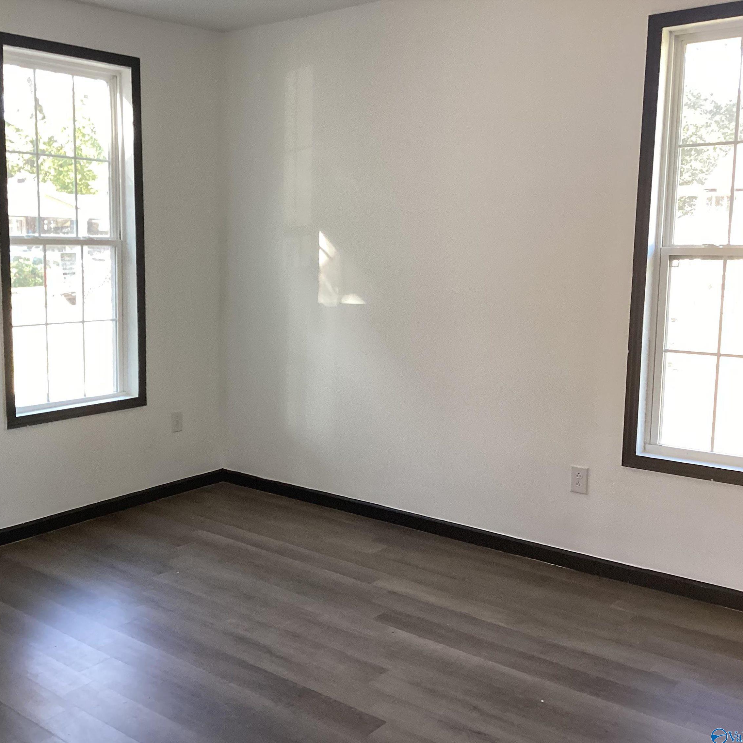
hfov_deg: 44.5
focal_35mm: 37
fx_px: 899
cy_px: 375
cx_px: 273
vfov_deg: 44.9
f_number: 2.4
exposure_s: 1/60
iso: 80
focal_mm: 3.3
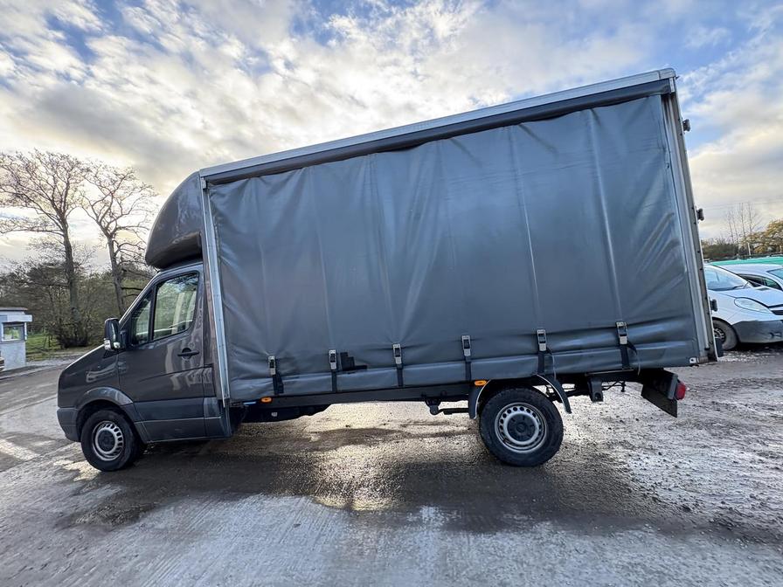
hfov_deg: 102.1
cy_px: 294
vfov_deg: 85.7
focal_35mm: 14
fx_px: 317
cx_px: 392
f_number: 2.2
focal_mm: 2.22
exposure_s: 1/99
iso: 64
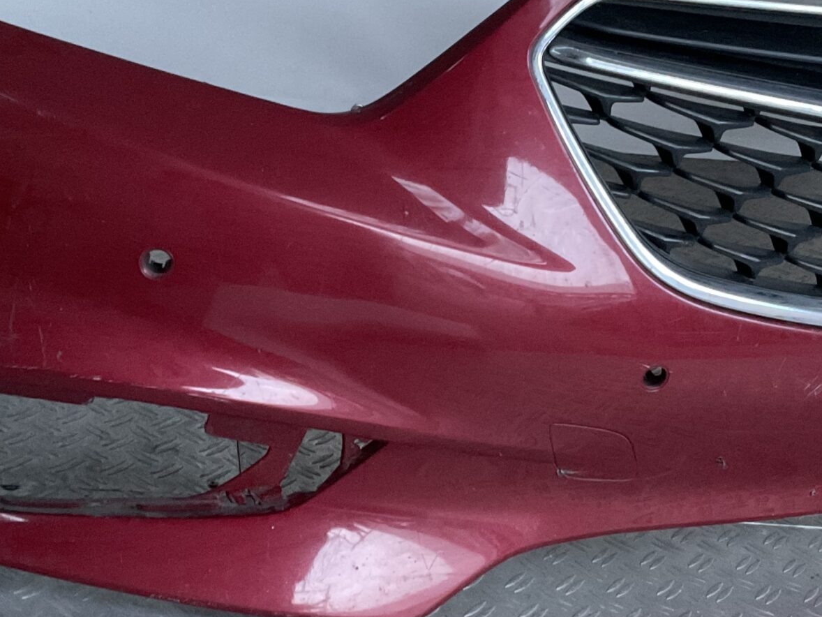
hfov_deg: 30.7
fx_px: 1496
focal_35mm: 63
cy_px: 306
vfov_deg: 23.3
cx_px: 391
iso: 400
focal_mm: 3
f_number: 1.8
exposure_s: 1/25
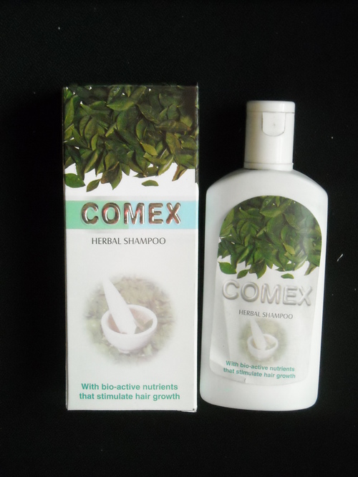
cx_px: 179
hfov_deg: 21.6
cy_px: 238
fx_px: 938
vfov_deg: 28.6
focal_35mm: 68
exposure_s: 1/209
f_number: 3.7
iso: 672
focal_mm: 11.02
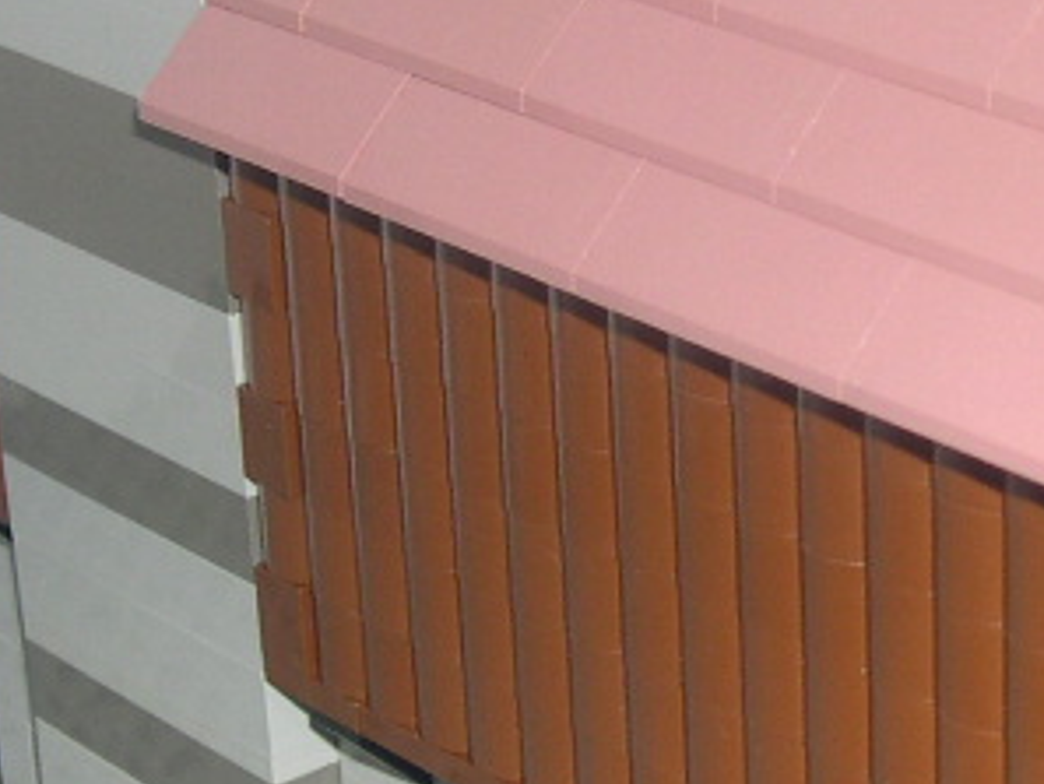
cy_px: 489
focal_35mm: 131
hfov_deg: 15.0
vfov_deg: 11.3
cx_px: 749
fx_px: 3952
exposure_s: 1/60
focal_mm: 8
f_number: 2.8
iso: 100
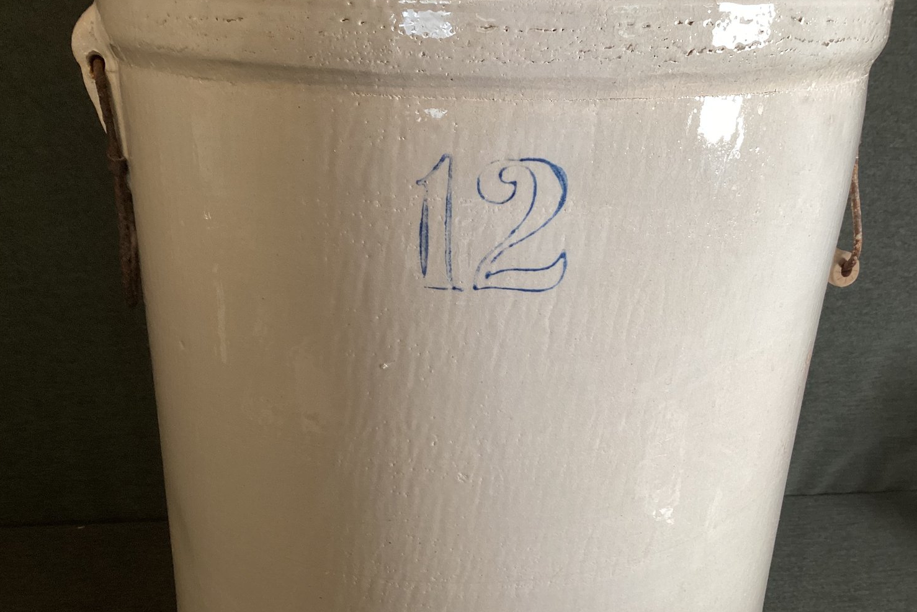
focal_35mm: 33
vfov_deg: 40.0
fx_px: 841
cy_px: 304
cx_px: 452
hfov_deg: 57.2
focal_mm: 3.3
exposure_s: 1/60
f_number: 2.4
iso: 80
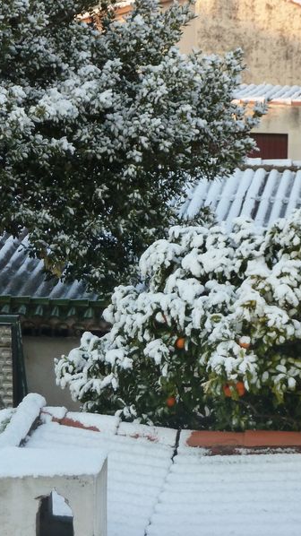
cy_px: 268
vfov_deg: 17.7
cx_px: 93
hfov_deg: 10.0
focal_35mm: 121
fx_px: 1718
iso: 250
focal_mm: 13.7
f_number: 4.2
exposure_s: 1/160
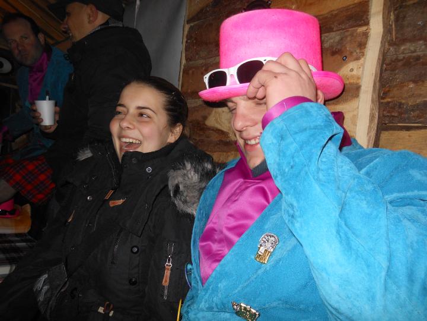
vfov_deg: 48.2
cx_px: 214
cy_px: 160
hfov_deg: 61.7
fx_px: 358
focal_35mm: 29
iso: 200
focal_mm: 5.2
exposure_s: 1/25
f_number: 3.3
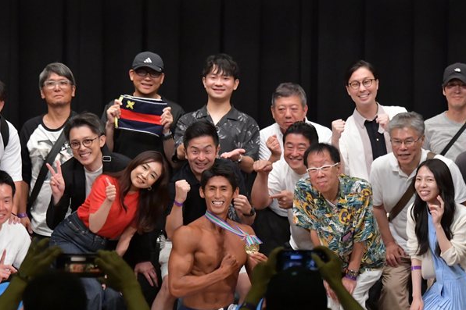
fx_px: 3649
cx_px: 226
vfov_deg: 4.9
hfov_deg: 7.3
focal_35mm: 282
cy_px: 187
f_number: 5.6
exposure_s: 1/400
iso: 6400
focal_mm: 145
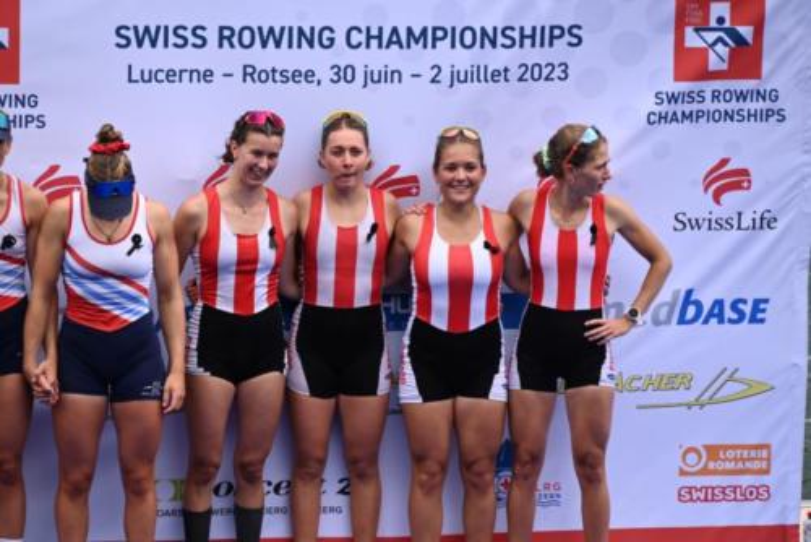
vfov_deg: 6.9
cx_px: 406
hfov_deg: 10.3
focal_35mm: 200
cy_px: 271
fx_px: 4508
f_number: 6.3
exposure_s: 1/500
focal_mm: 200
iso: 360
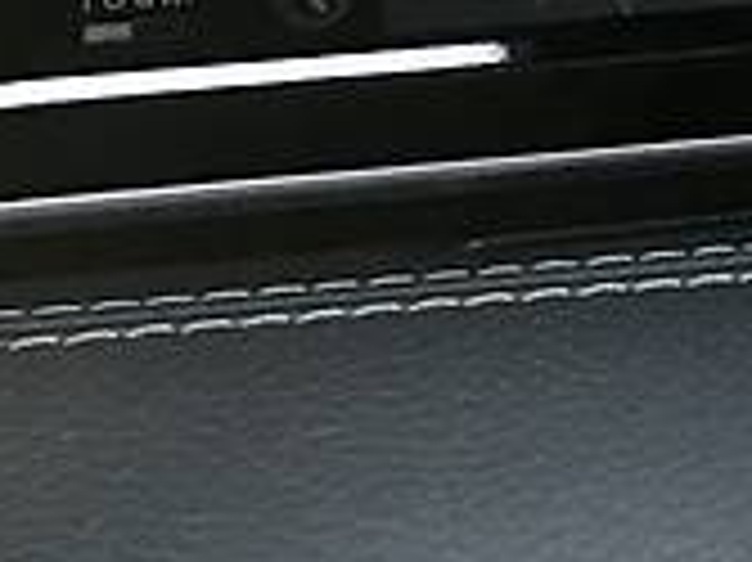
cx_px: 1545
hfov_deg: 12.7
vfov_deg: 10.2
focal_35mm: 134
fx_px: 2909
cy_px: -558
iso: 32
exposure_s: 1/31
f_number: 1.8
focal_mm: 4
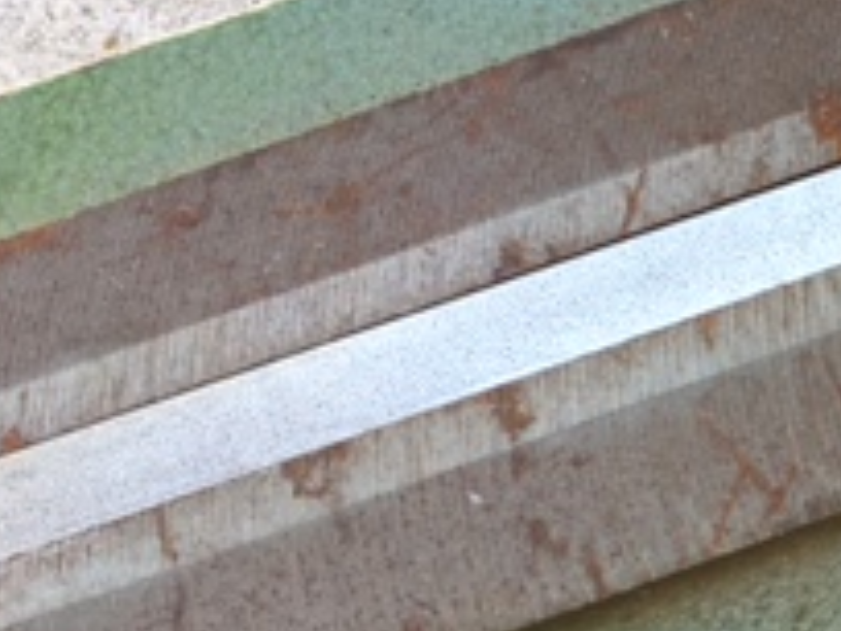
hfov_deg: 19.6
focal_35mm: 91
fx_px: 2211
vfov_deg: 16.2
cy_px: 450
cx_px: 1125
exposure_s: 1/120
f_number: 2.2
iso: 40
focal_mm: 4.15
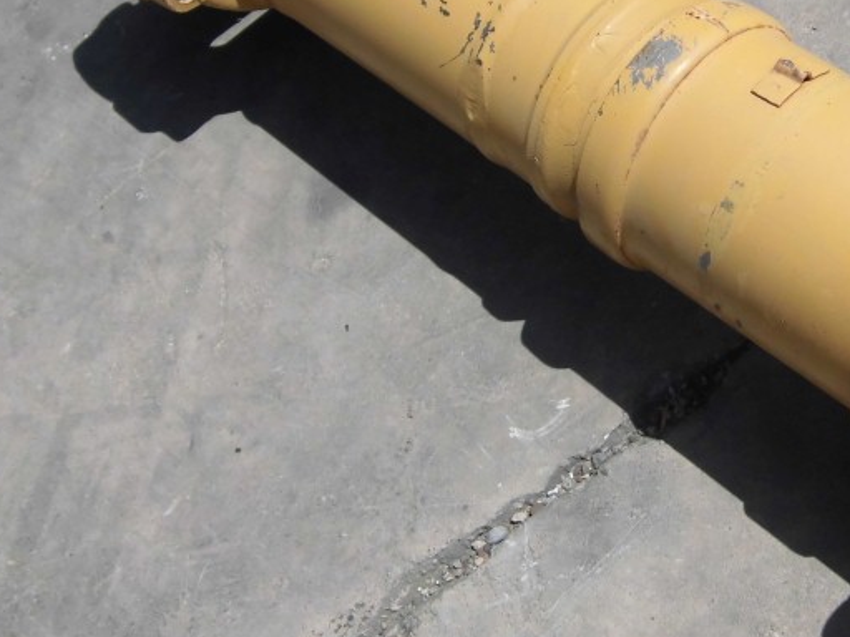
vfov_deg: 27.9
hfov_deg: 35.2
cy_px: 227
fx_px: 1277
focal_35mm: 52
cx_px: 721
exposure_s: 1/320
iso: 100
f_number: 7.9
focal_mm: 4.7
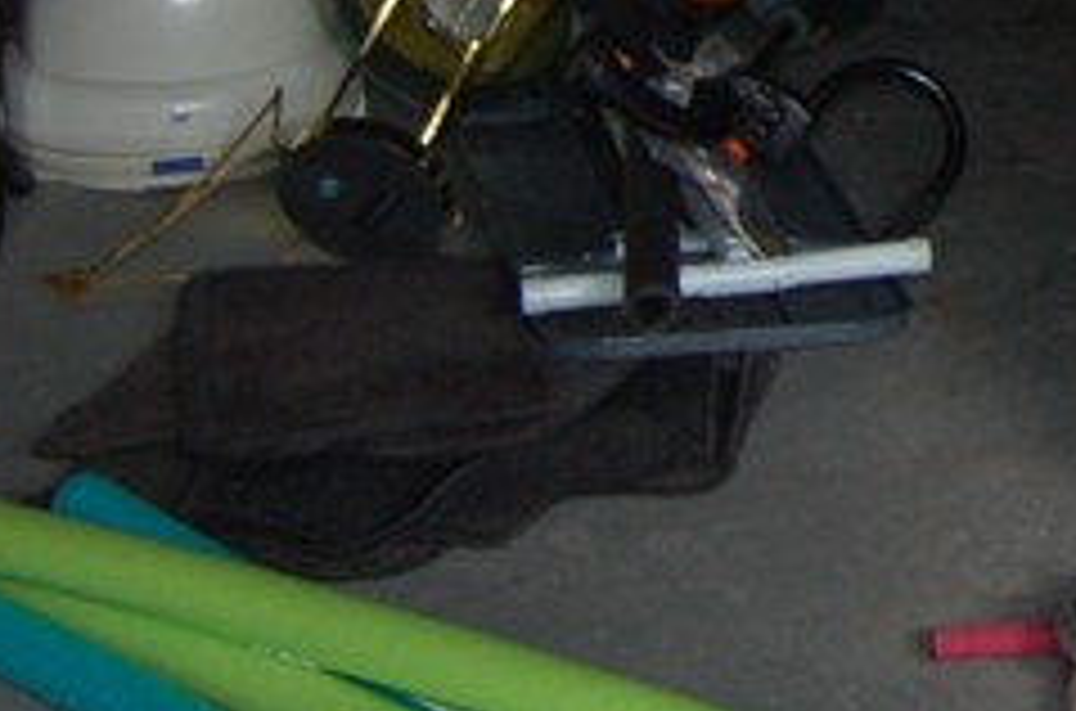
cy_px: -612
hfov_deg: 14.6
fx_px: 3667
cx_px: 1956
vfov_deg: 10.4
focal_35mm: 123
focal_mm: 18
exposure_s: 1/100
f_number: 3.5
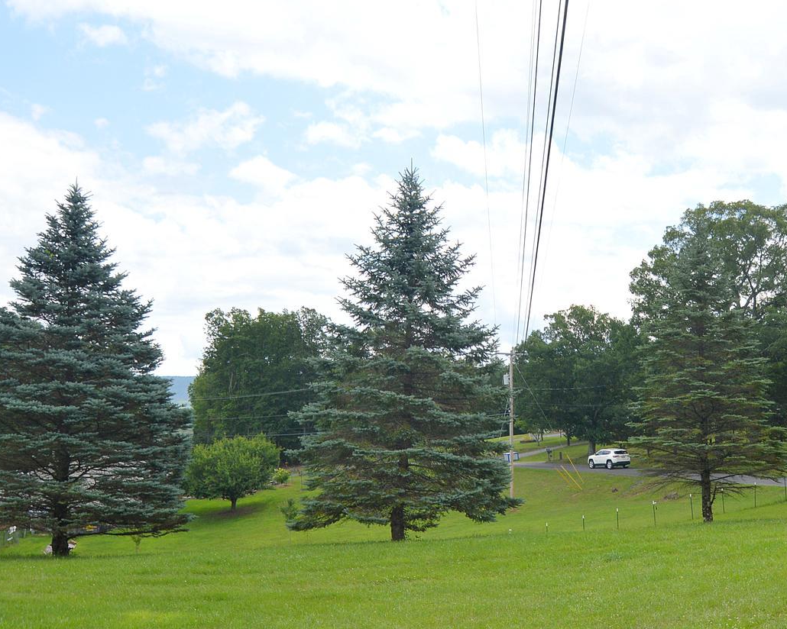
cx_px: 496
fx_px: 977
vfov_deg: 35.7
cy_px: 281
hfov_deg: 43.5
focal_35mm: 42
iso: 100
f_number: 7.1
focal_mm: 15
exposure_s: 1/200
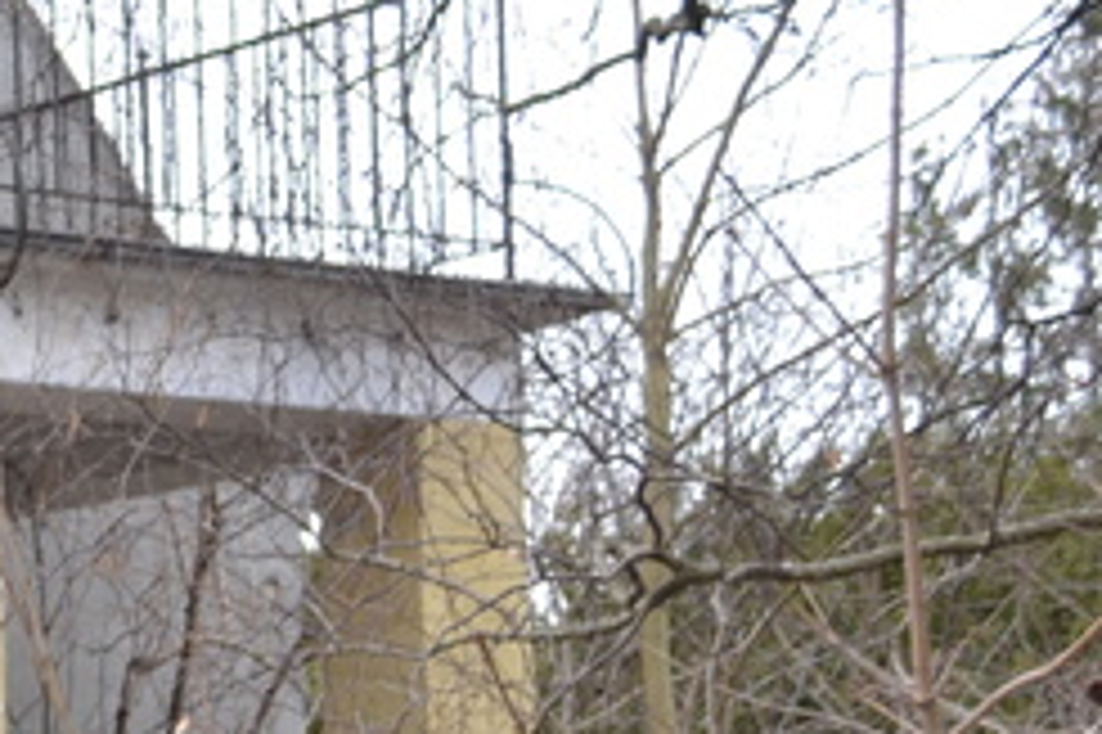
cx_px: -816
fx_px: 4160
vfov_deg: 9.9
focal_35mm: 136
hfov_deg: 13.7
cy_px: 905
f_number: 4.2
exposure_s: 1/125
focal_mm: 26
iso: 360
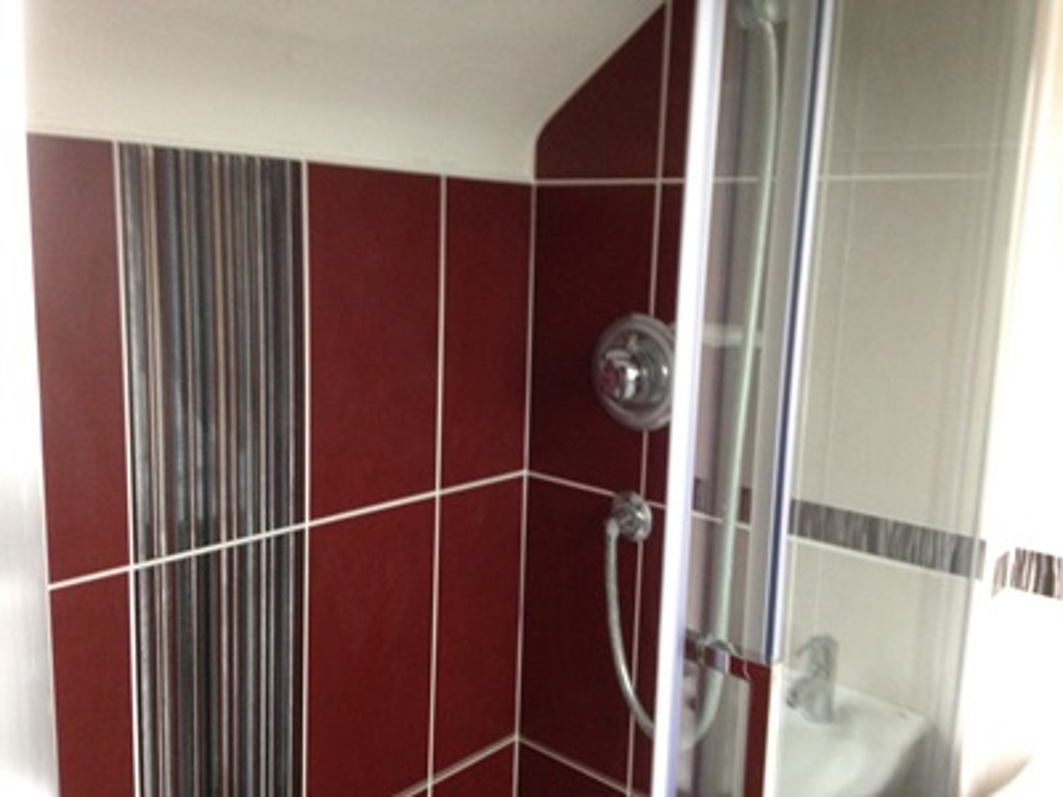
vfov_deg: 42.9
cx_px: 532
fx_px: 1013
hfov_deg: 55.4
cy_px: 398
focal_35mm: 33
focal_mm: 4.12
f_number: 2.4
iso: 320
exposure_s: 1/20
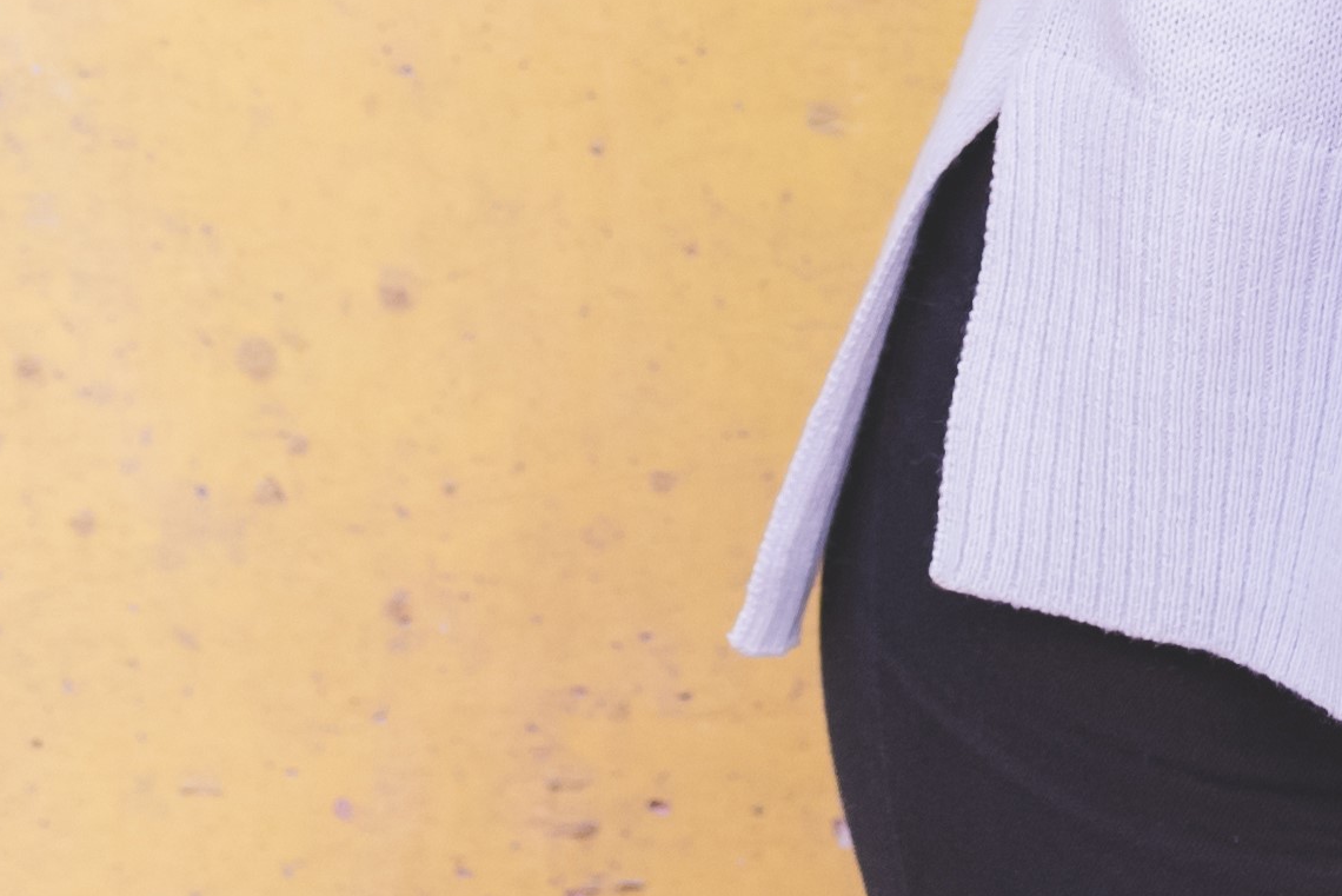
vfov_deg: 5.7
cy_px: -1797
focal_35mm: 226
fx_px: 8428
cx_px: 1974
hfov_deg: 8.9
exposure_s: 1/400
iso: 500
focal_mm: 35
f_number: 3.5
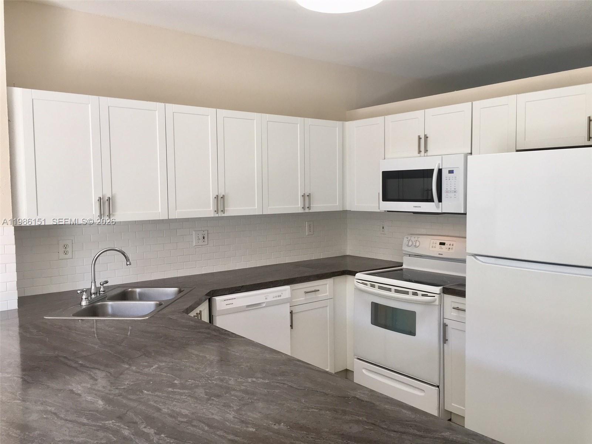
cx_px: 296
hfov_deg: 61.7
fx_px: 496
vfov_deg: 48.2
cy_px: 222
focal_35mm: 29
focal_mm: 4.15
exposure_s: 1/60
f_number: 2.2
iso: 32
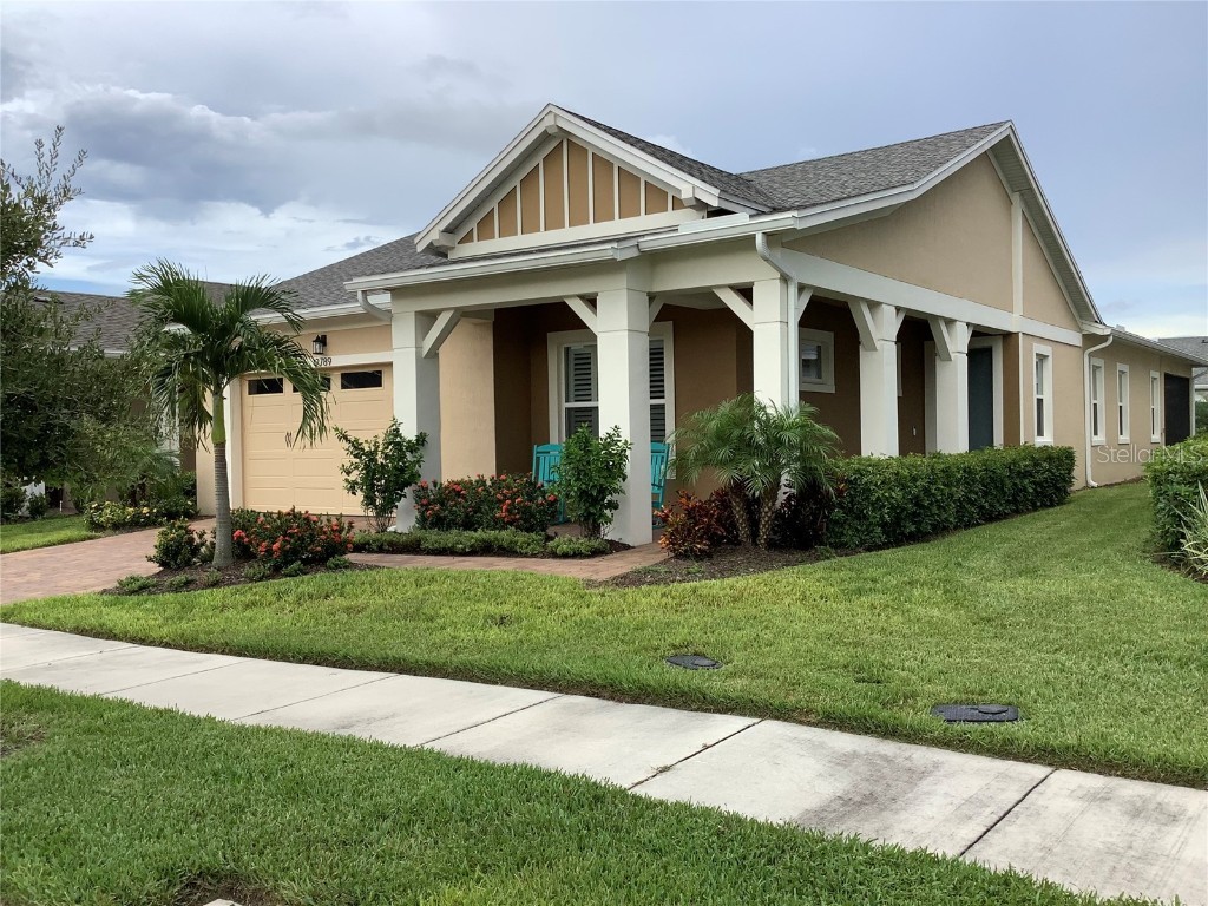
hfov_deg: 58.4
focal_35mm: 31
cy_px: 453
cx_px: 604
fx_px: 1082
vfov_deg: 45.4
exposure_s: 1/452
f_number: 2.4
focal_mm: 3.3
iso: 25
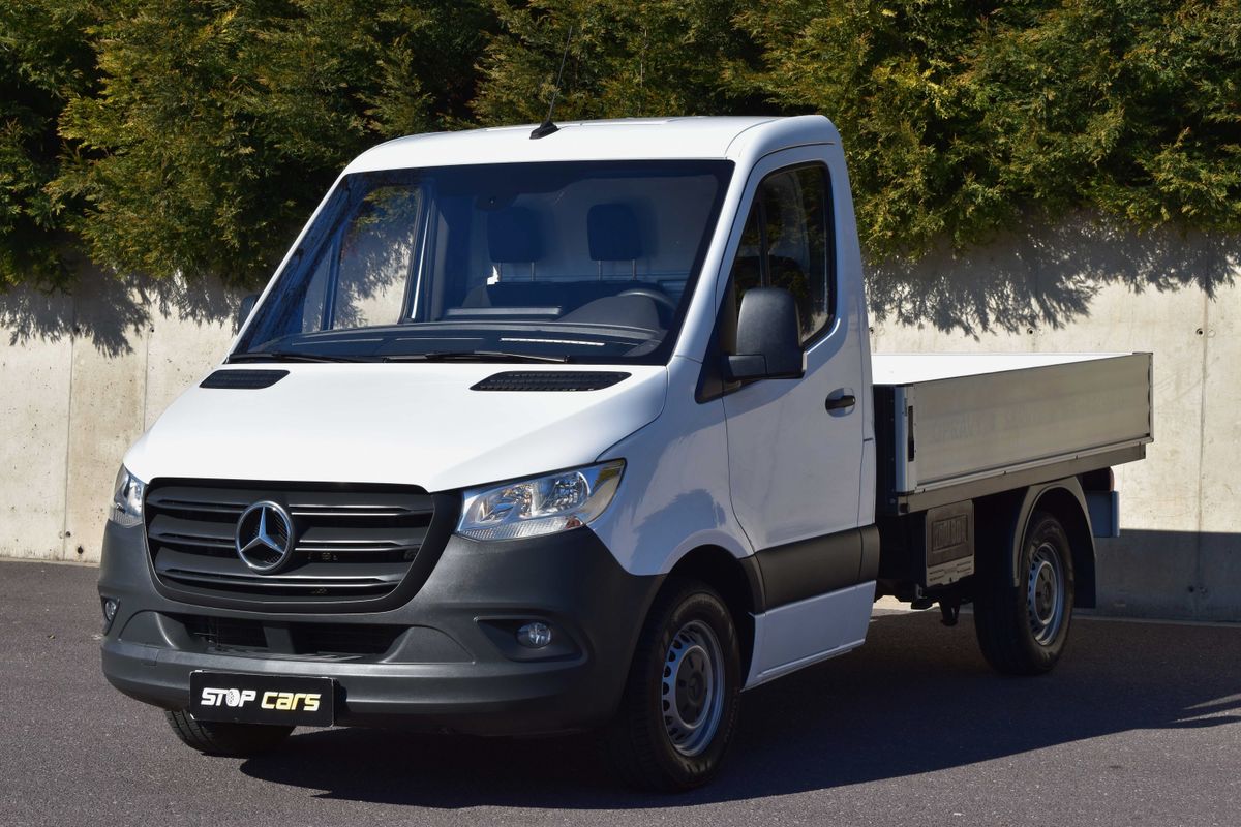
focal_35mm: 78
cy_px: 414
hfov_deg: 26.0
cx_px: 620
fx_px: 2689
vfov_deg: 17.5
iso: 280
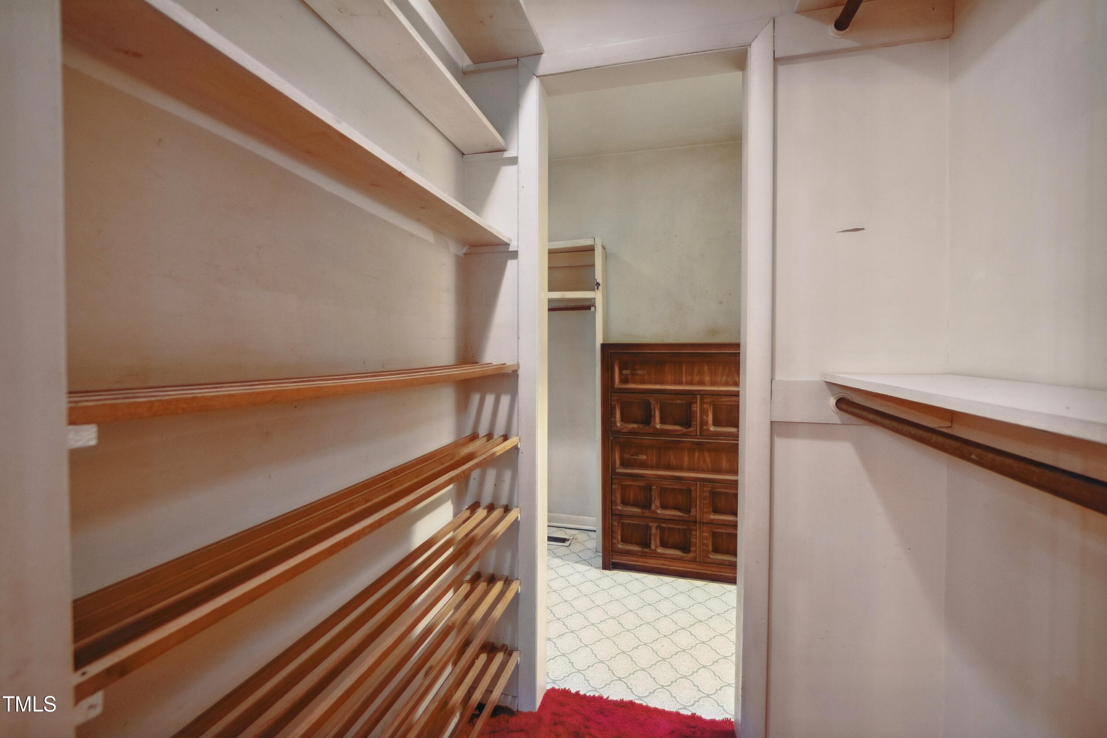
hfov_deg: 100.8
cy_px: 369
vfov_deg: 77.7
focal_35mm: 15
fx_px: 458
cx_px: 554
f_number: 5
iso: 400
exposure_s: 1/125
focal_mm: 14.9
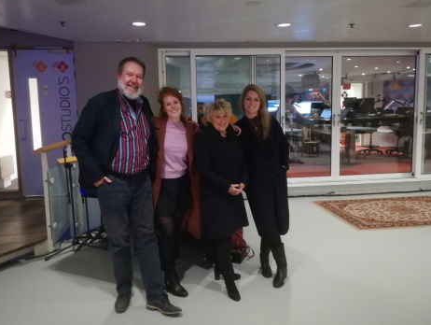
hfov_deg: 63.3
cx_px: 205
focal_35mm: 28
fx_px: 349
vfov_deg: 49.8
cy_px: 153
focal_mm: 3.83
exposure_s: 1/14.3
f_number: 2.2
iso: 640
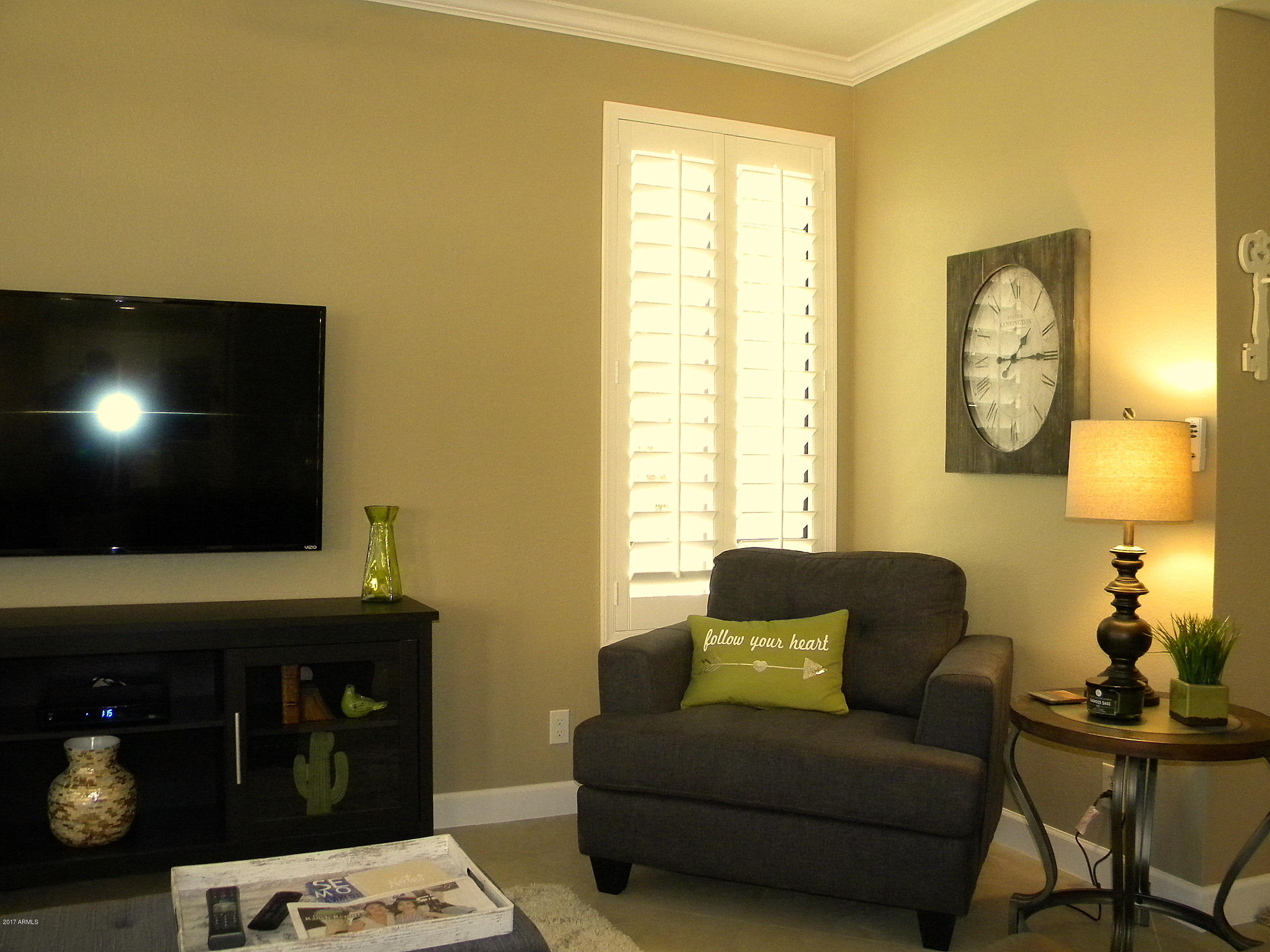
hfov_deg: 63.4
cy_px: 476
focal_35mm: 28
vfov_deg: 49.7
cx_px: 635
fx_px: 1027
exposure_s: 1/36
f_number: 3.5
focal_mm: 5
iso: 400
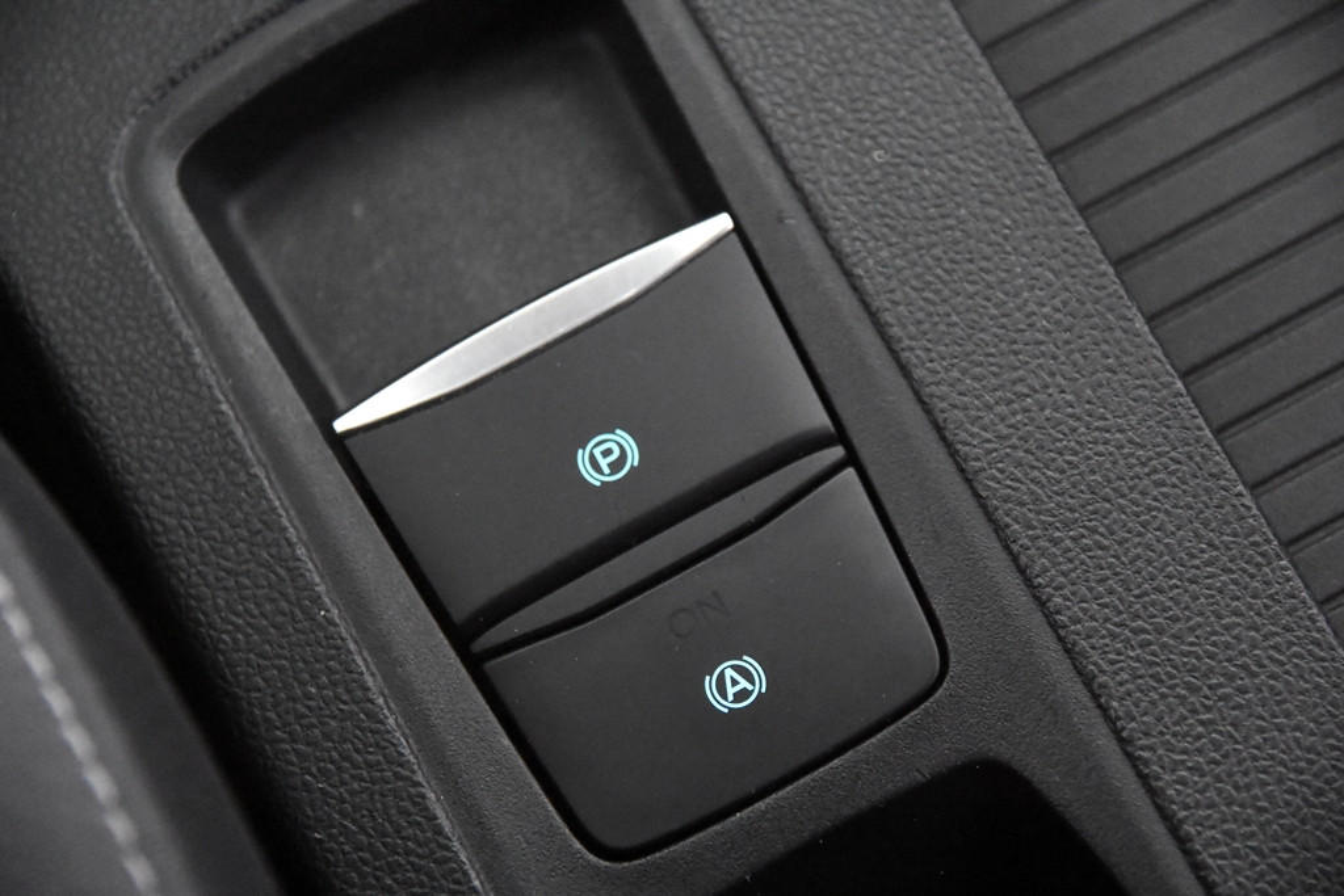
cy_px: 448
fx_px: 3920
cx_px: 672
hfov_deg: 19.5
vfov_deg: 13.0
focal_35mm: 105
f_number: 4
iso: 12800
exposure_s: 1/60
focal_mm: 70
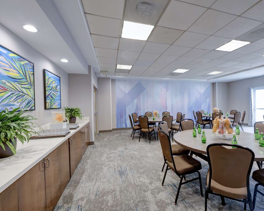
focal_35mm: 16
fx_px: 125
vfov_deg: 80.4
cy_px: 106
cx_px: 149
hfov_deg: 92.6
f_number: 11
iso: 400
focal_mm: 14
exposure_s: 1/2
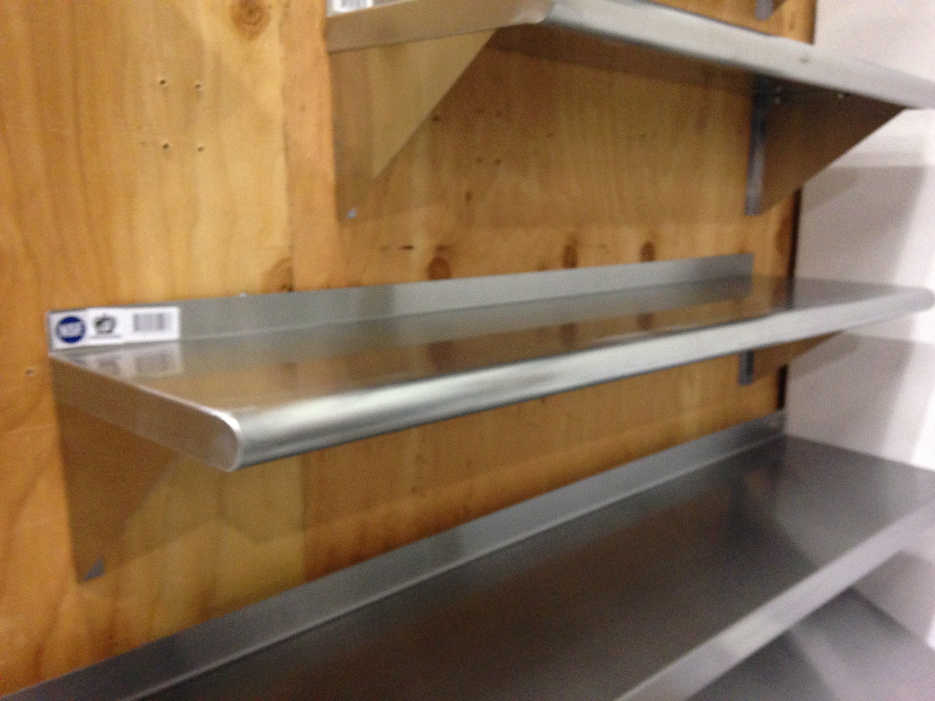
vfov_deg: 42.9
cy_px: 350
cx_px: 468
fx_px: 891
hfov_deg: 55.4
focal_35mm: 33
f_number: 2.4
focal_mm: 4.12
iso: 400
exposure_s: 1/15
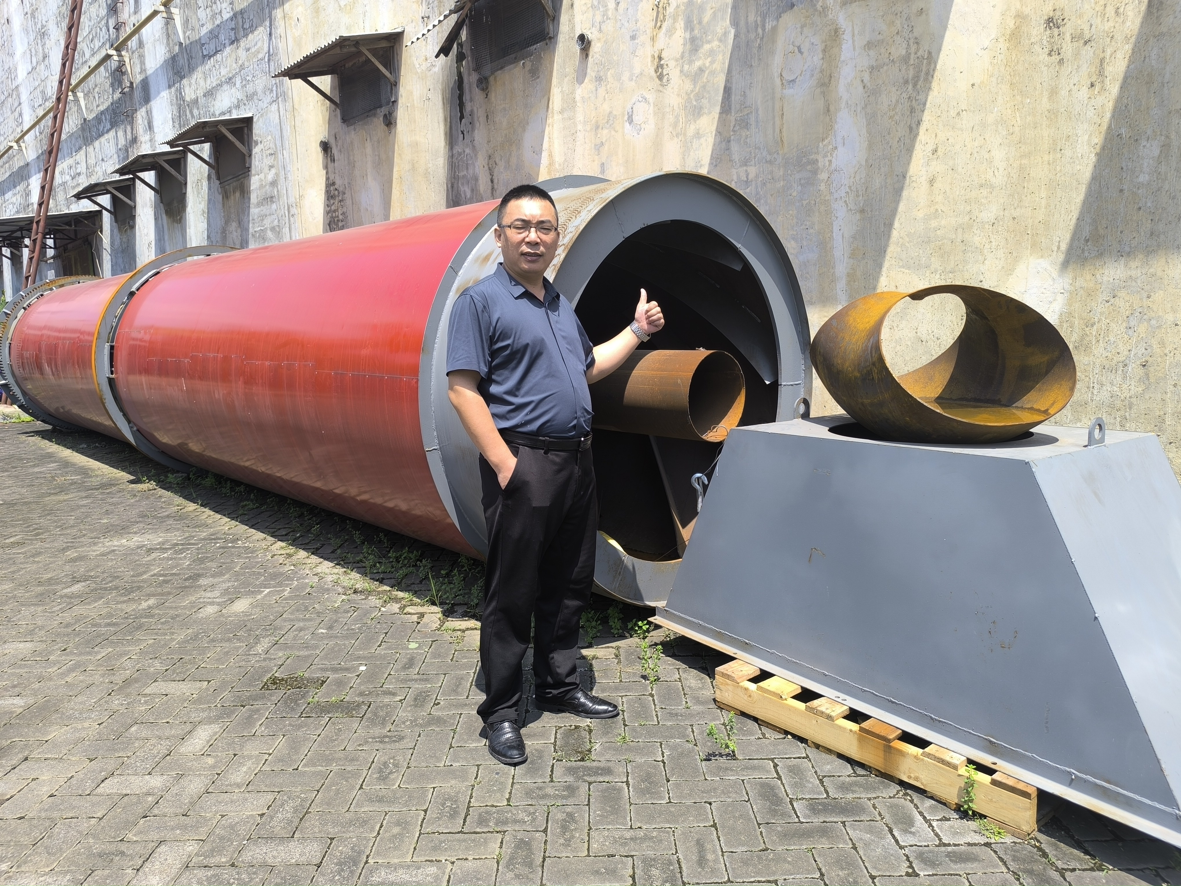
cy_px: 443
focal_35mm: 23
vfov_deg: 58.9
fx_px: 785
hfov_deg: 73.9
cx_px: 590
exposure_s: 1/402
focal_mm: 6.14
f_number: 1.65
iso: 50
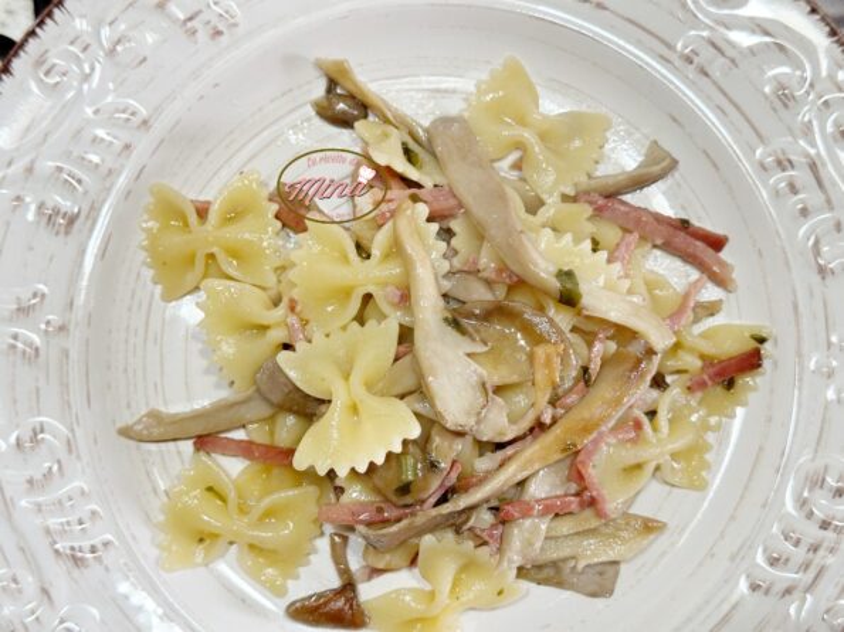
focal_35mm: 48
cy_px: 316
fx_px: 1170
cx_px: 422
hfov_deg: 39.7
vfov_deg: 30.3
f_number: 1.78
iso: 100
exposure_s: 1/50
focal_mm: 6.86
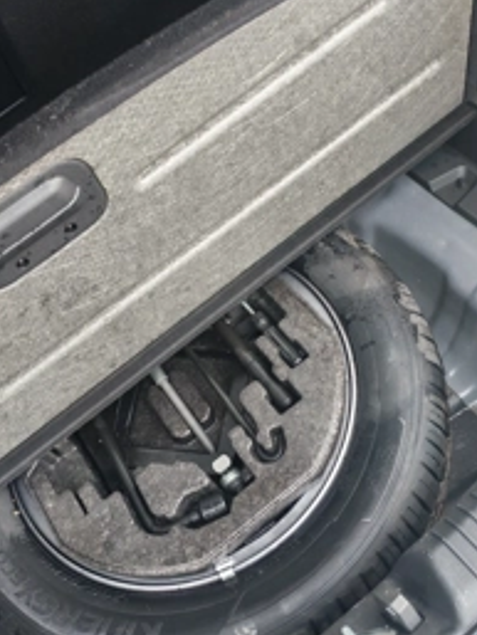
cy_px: 301
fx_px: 771
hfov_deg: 34.4
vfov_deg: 44.8
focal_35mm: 42
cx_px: 230
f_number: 1.9
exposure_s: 1/100
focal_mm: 6.12
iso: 640
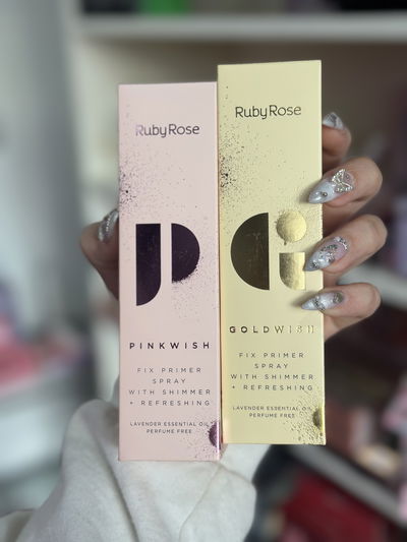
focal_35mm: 48
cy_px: 271
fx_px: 752
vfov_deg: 39.6
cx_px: 204
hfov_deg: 30.3
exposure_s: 1/138
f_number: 1.78
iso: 64
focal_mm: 6.86
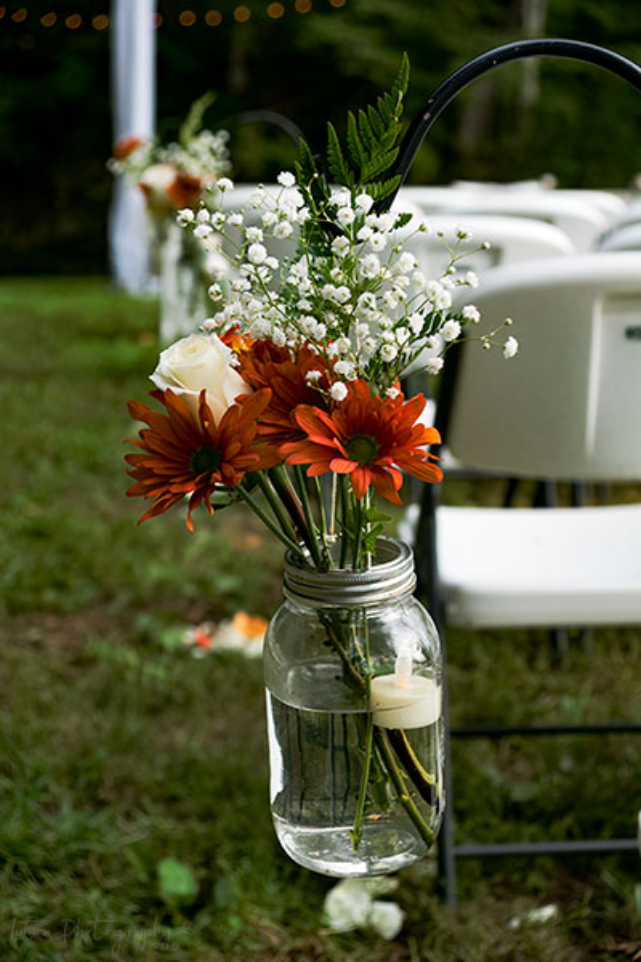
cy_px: 481
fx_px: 1602
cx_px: 320
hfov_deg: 22.6
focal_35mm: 60
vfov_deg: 33.4
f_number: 4.5
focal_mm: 40
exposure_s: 1/750
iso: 320
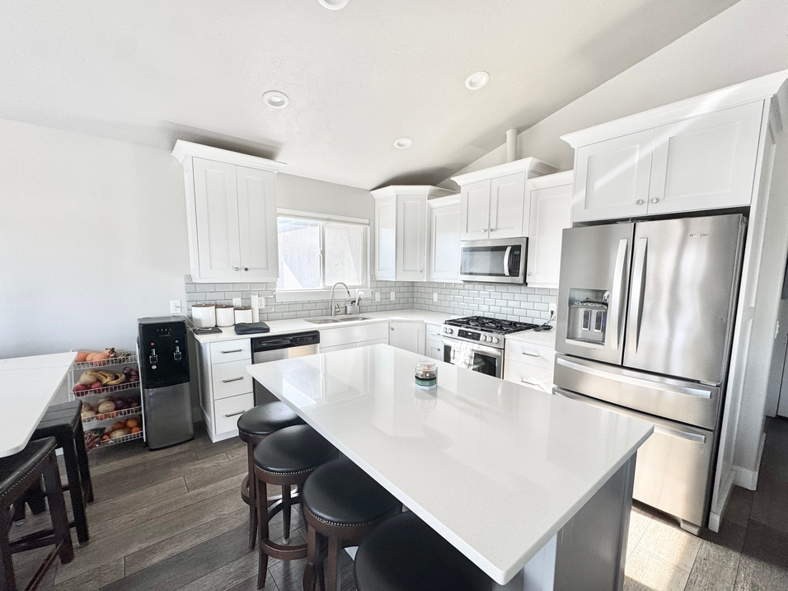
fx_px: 341
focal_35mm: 15
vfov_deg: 81.7
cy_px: 312
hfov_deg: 98.1
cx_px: 410
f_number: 2.2
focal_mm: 2.22
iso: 50
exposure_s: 1/99
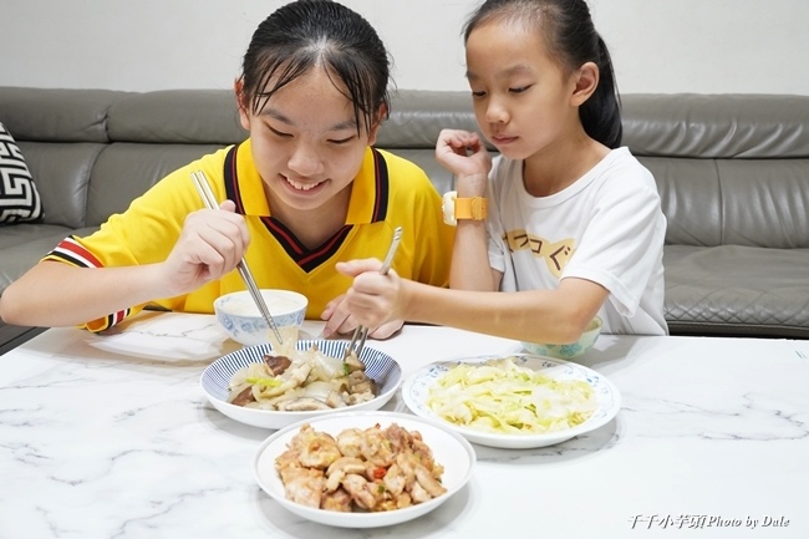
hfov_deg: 51.3
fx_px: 842
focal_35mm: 38
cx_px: 404
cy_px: 270
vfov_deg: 35.5
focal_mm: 25
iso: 1600
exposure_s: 1/40
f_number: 5
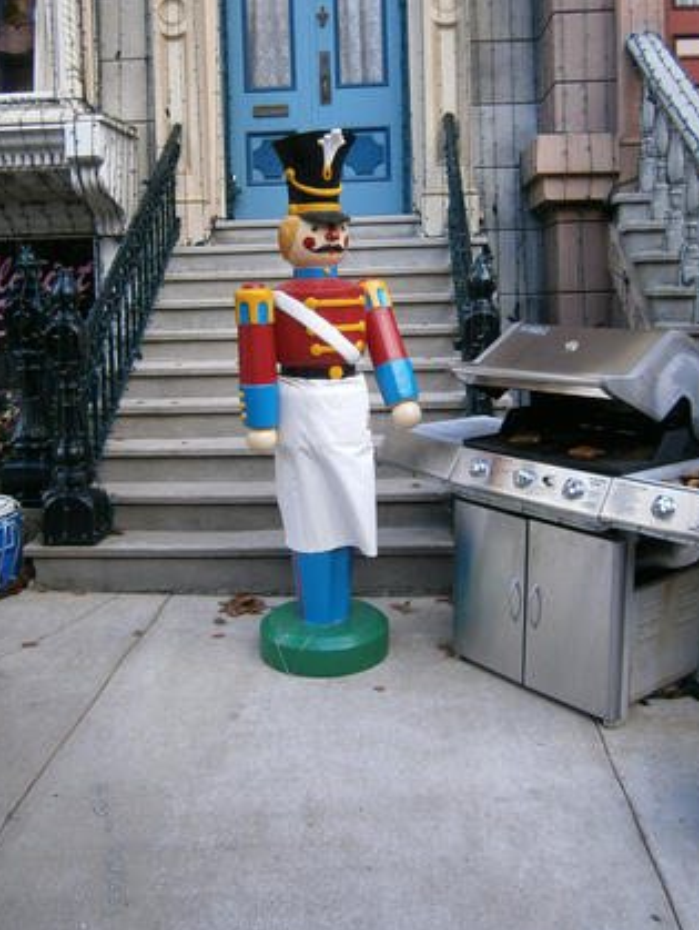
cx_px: 332
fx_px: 833
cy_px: 411
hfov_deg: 45.5
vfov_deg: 58.2
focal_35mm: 31
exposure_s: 1/80
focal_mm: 4.7
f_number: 2.8
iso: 80
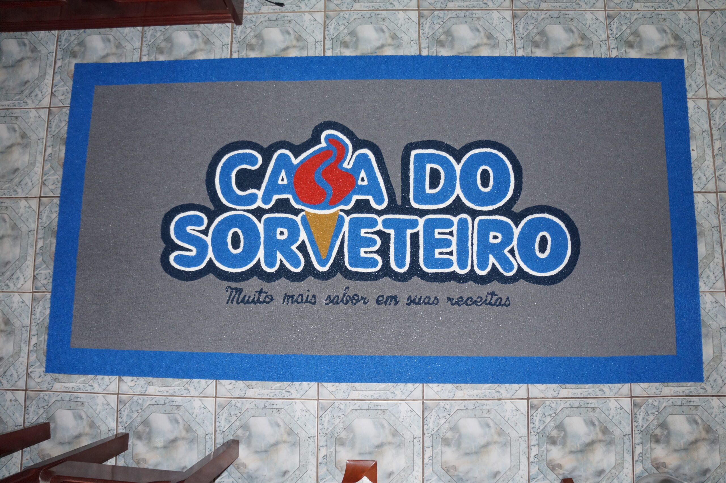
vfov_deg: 47.9
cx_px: 363
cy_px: 242
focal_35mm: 27
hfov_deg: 67.4
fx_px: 544
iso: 800
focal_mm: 18
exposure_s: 1/60
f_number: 3.5
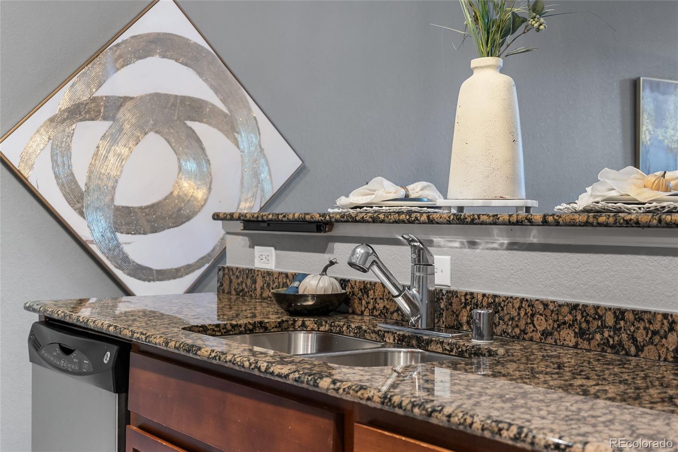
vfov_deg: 26.0
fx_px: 979
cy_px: 226
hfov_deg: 38.2
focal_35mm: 52
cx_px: 339
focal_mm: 35
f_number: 4
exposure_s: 1/6
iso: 640
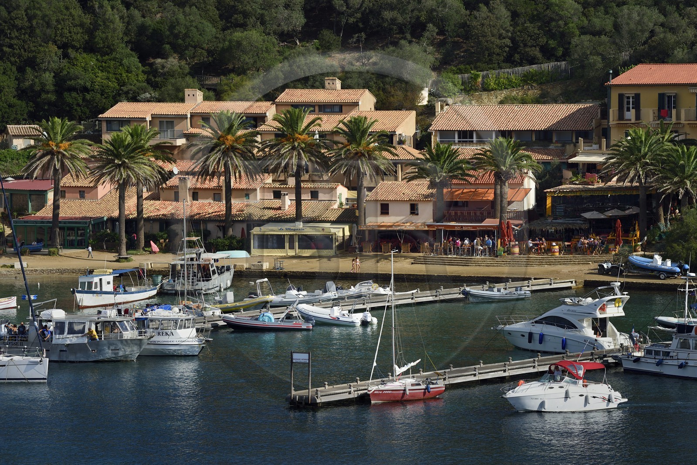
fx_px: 3290
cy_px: 232
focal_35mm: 170
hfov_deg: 12.1
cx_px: 348
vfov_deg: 8.1
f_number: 13
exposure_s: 1/320
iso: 200
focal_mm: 170
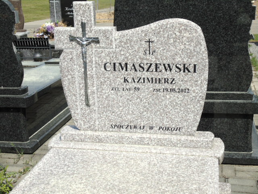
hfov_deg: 35.5
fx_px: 402
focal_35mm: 54
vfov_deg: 27.0
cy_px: 97
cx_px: 129
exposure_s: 1/1000
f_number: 4.3
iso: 80
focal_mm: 9.6
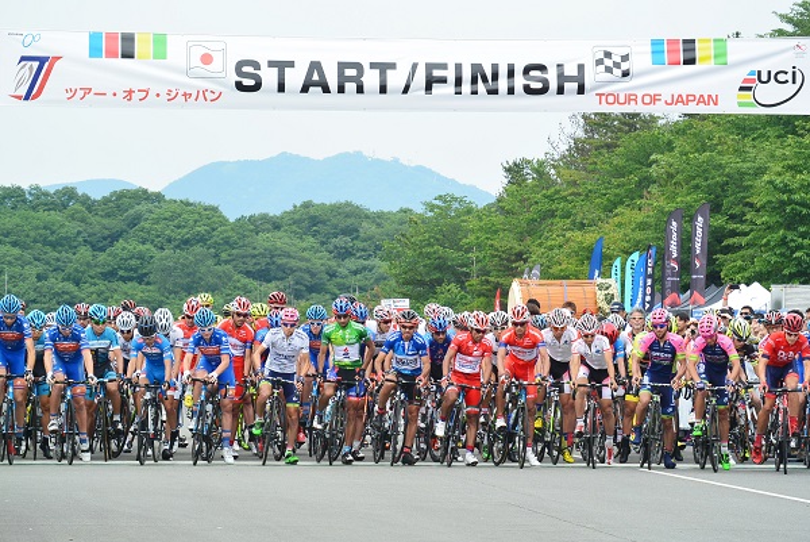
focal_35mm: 200
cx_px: 405
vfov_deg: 6.9
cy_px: 271
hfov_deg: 10.3
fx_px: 4503
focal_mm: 74.3
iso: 100
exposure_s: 1/320
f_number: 4.8
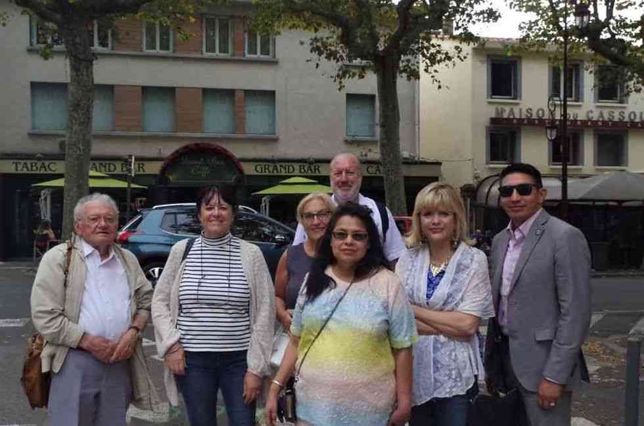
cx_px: 322
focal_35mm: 36
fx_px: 643
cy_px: 213
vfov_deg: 36.7
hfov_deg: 53.2
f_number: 10
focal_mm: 24.38
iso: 3200
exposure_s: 1/1250
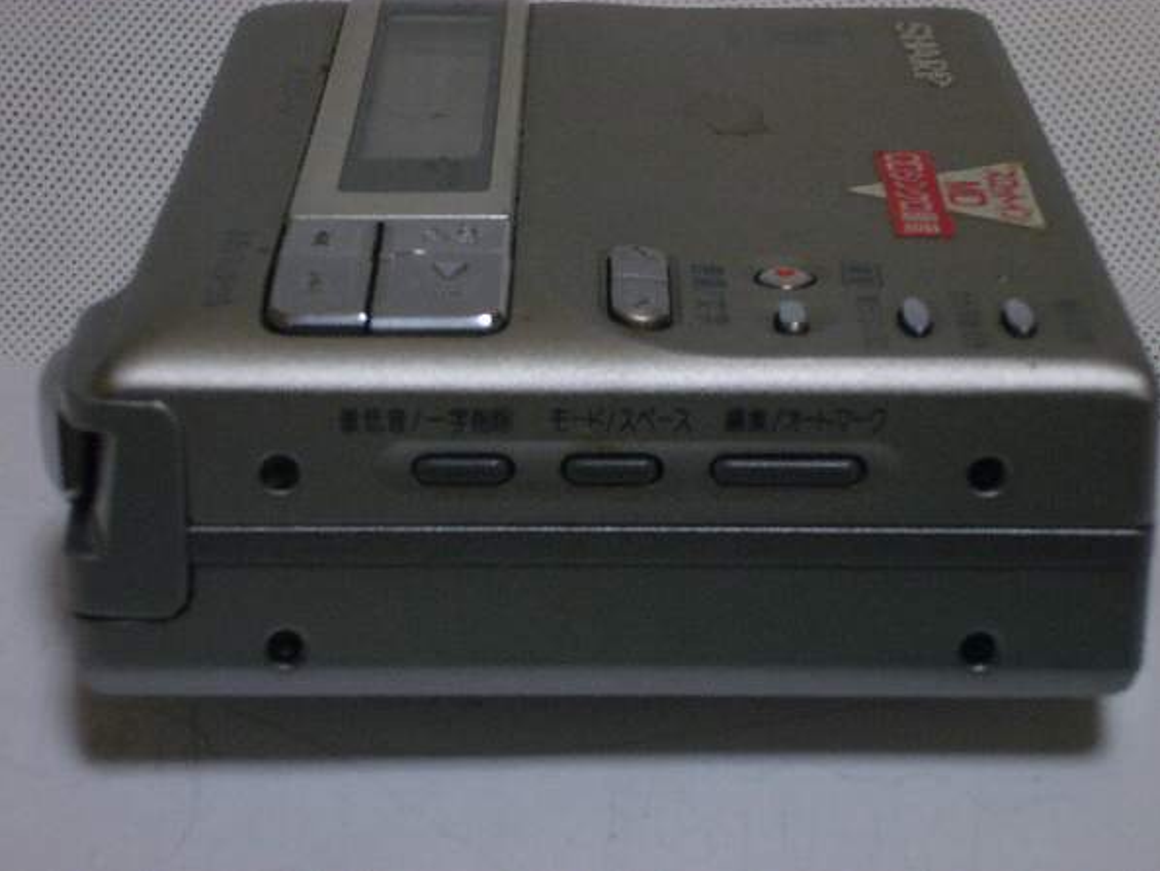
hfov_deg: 19.1
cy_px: 434
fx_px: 3453
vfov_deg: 14.4
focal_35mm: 103
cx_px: 584
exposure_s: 1/8
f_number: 5.6
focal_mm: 16.8
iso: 200
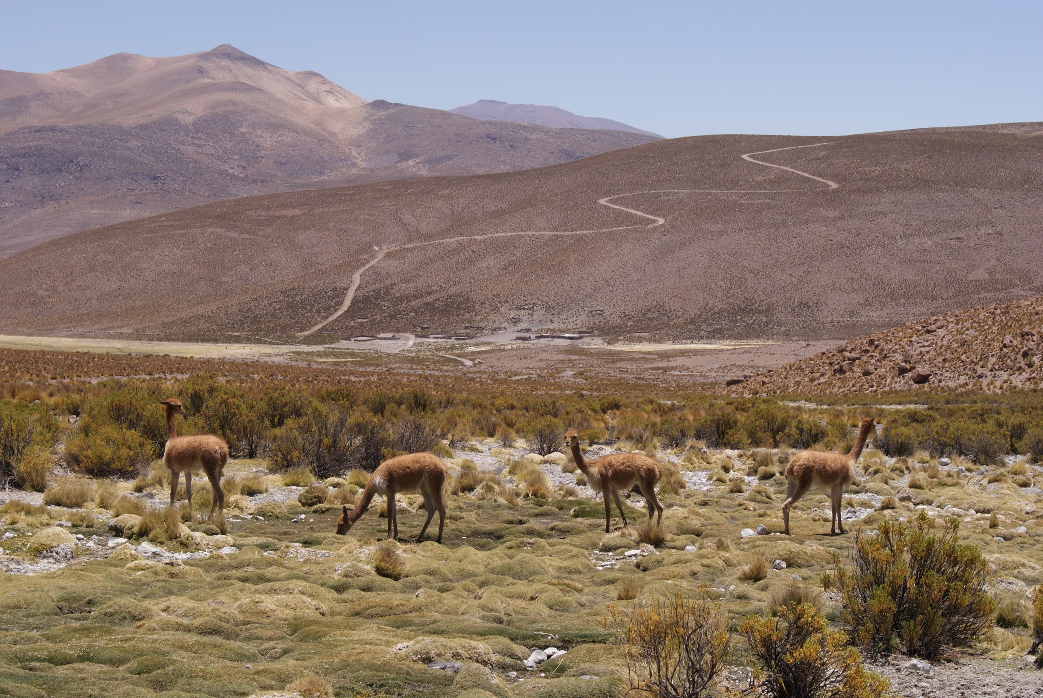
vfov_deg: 16.6
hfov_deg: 24.6
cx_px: 522
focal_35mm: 82
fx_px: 2393
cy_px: 349
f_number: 13
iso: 100
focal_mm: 55
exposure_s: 1/125
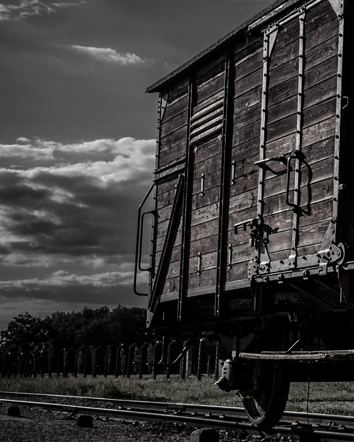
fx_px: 1193
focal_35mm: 91
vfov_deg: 21.0
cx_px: 593
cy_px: 170
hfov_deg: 15.1
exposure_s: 1/1000
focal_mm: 21.6
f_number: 5.6
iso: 100
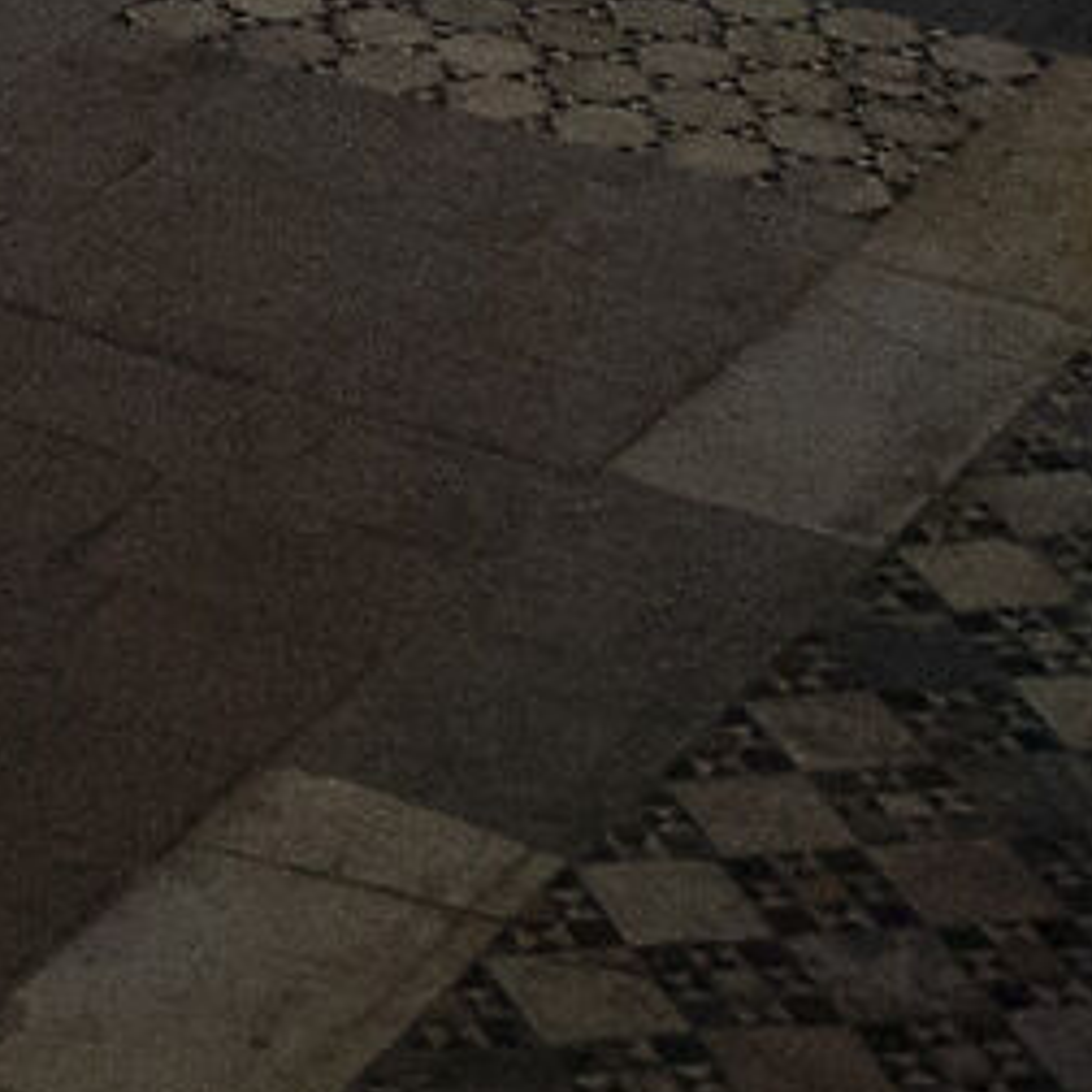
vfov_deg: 9.2
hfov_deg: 9.9
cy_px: -1870
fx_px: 5782
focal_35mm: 162
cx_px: -1161
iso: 2000
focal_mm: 20
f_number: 8
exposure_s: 1/60
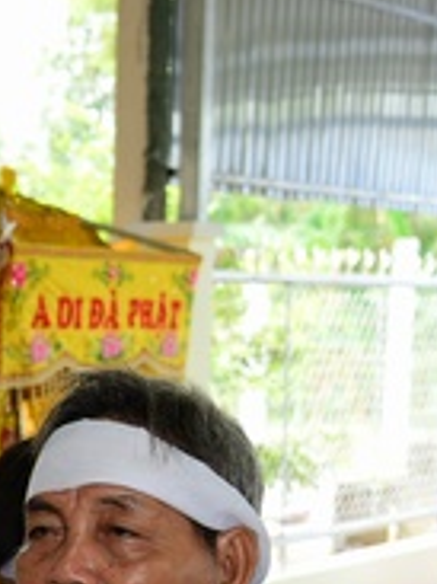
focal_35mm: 116
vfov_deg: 16.9
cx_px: -373
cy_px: 463
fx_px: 1955
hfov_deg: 11.7
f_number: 4
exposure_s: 1/200
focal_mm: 34
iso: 320
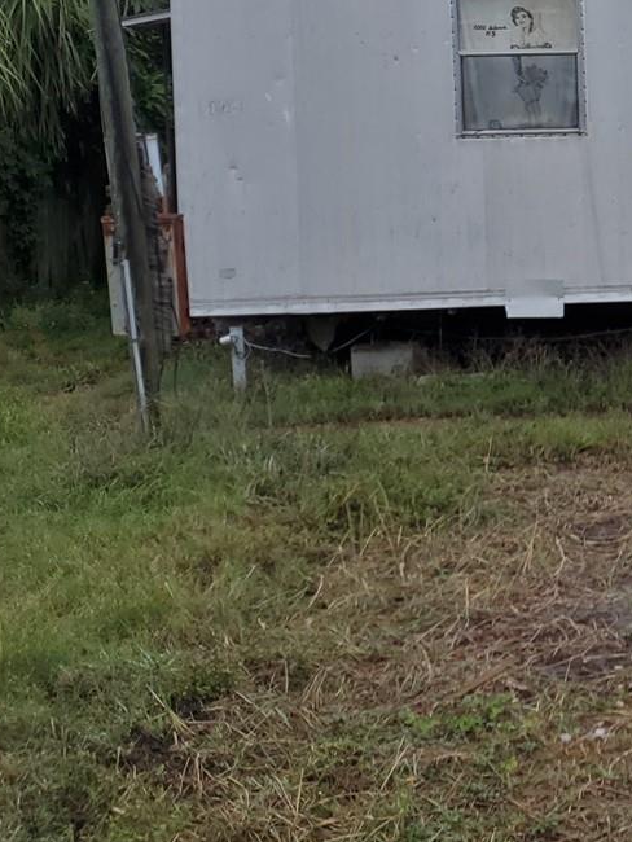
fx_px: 1557
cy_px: 132
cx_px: 752
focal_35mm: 64
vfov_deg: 29.4
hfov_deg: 21.4
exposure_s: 1/1648
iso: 50
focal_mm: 4.3
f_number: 1.5
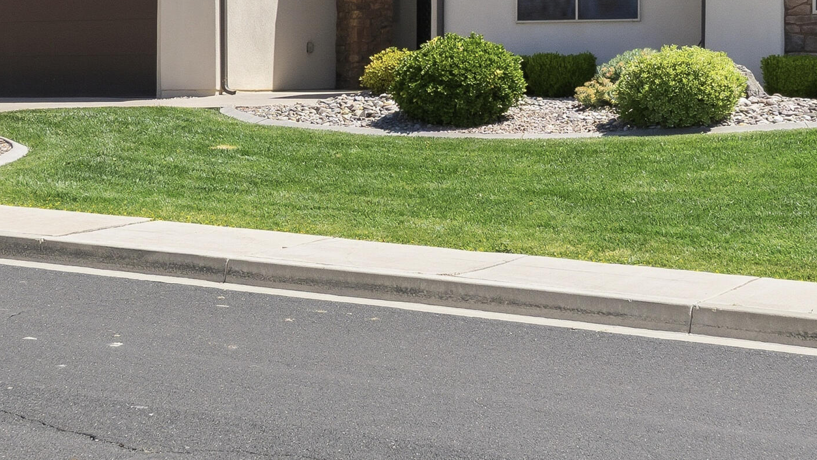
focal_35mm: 83
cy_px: 38
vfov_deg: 14.4
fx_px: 1798
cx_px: 402
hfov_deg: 25.6
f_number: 6.3
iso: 800
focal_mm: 25
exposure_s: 1/2000
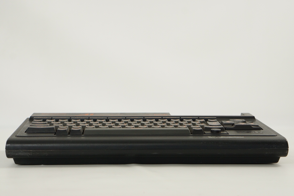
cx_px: 147
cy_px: 98
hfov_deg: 27.0
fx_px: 612
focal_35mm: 75
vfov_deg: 18.2
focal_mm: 50
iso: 640
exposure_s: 1/80
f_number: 6.3
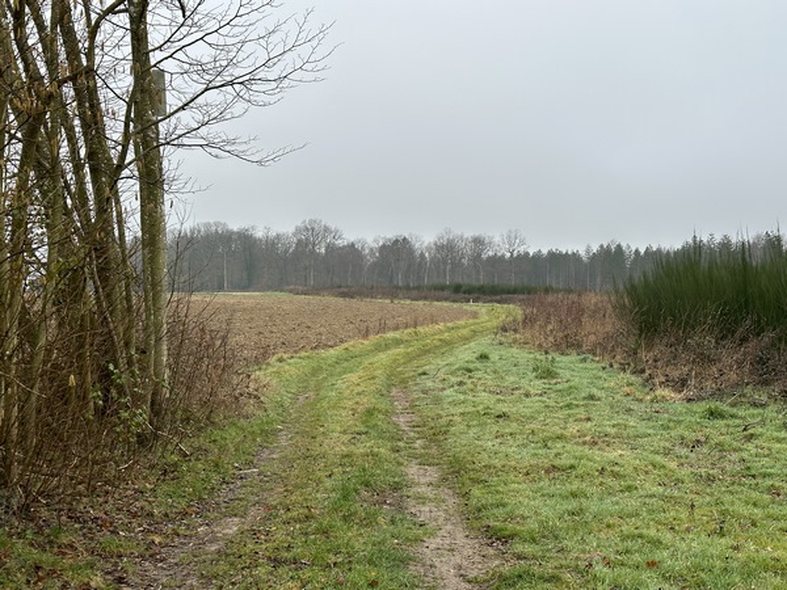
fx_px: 1091
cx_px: 394
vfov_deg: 30.3
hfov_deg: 39.7
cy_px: 295
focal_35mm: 48
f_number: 1.78
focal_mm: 6.86
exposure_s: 1/756
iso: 64
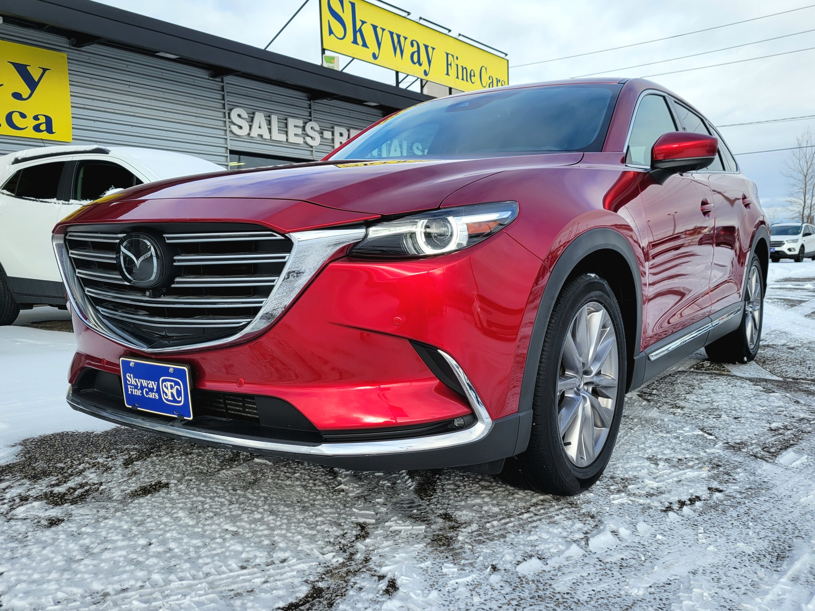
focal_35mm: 26
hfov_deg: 67.3
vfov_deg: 53.1
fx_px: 612
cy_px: 306
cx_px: 408
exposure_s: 1/1667
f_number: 1.8
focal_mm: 5.4
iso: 40
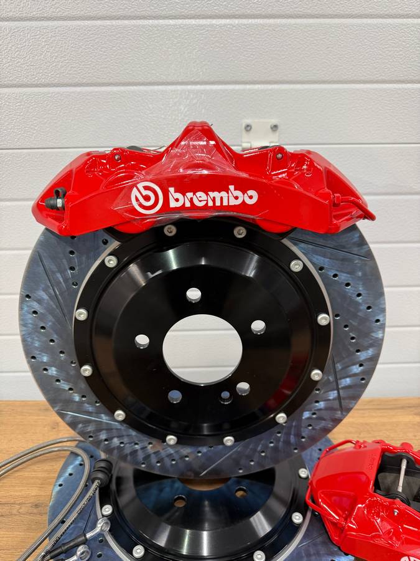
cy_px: 280
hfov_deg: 56.8
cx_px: 210
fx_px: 388
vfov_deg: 71.6
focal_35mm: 24
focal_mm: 6.76
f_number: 1.78
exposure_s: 1/50
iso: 160
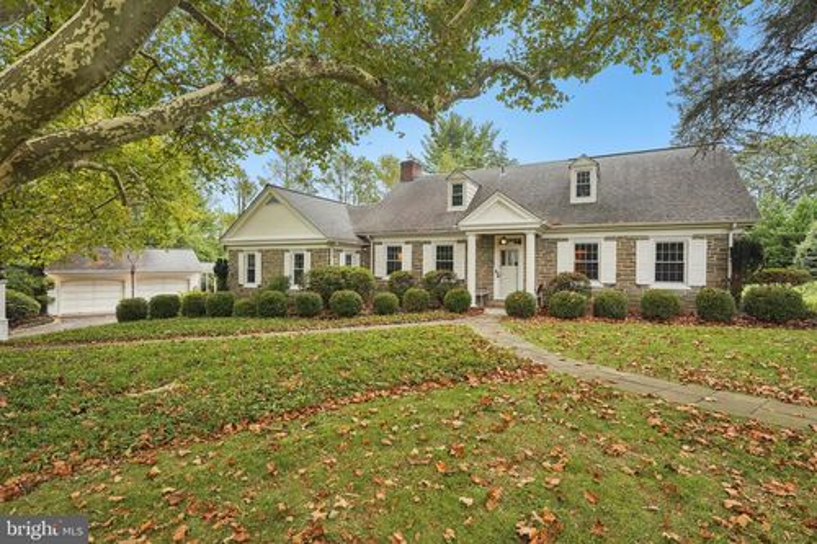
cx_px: 408
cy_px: 272
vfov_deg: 70.7
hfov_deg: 93.6
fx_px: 383
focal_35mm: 17
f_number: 8
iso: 500
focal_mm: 16.9
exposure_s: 1/160
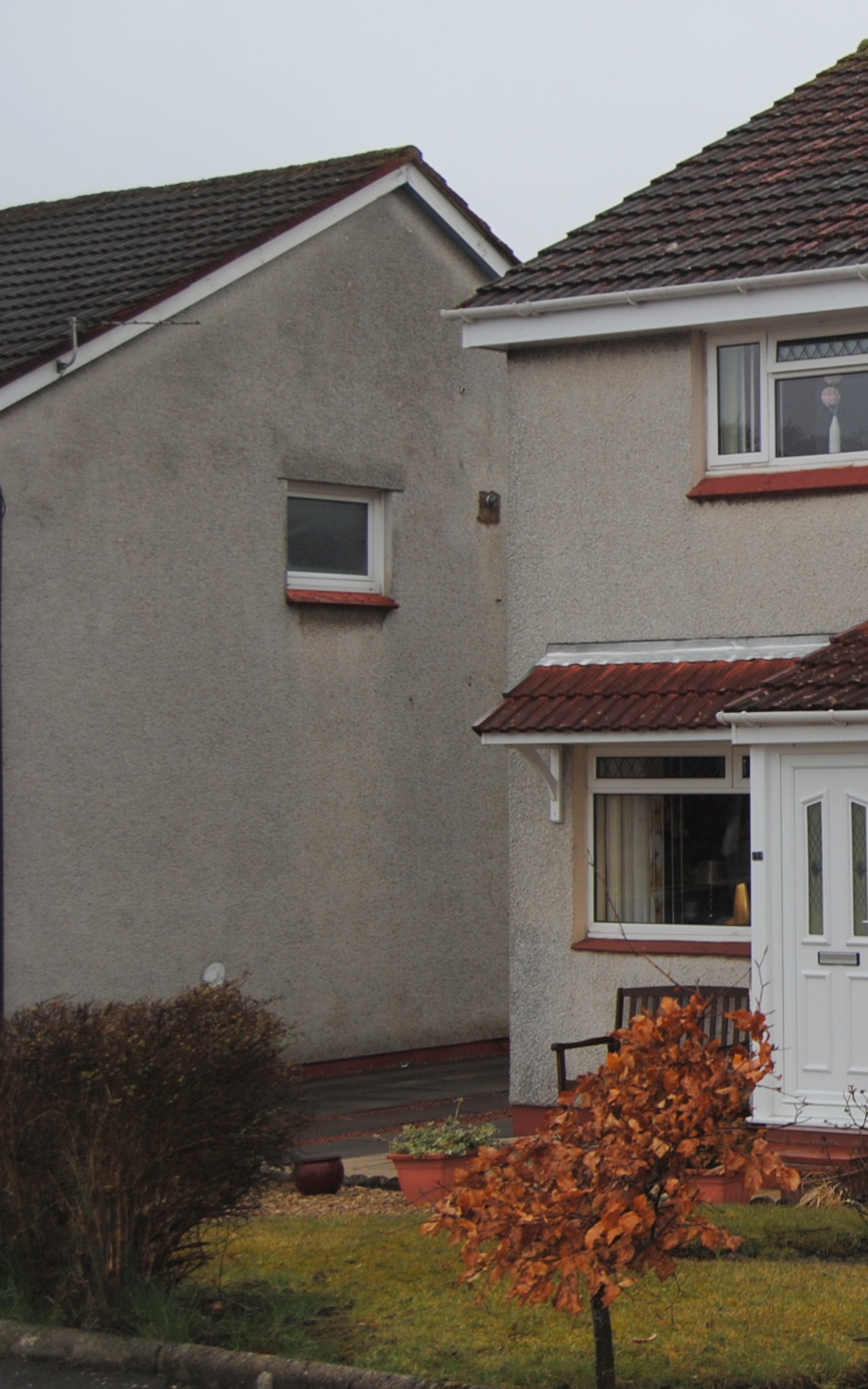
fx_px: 2876
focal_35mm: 76
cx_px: 1310
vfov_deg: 27.1
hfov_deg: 15.8
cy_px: 647
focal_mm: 26
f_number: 5.6
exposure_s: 1/125
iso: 110
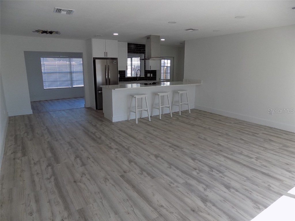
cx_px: 148
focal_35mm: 23
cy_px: 110
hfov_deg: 73.9
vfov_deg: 58.9
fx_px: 196
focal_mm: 4
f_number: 3.1
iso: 80
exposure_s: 1/125
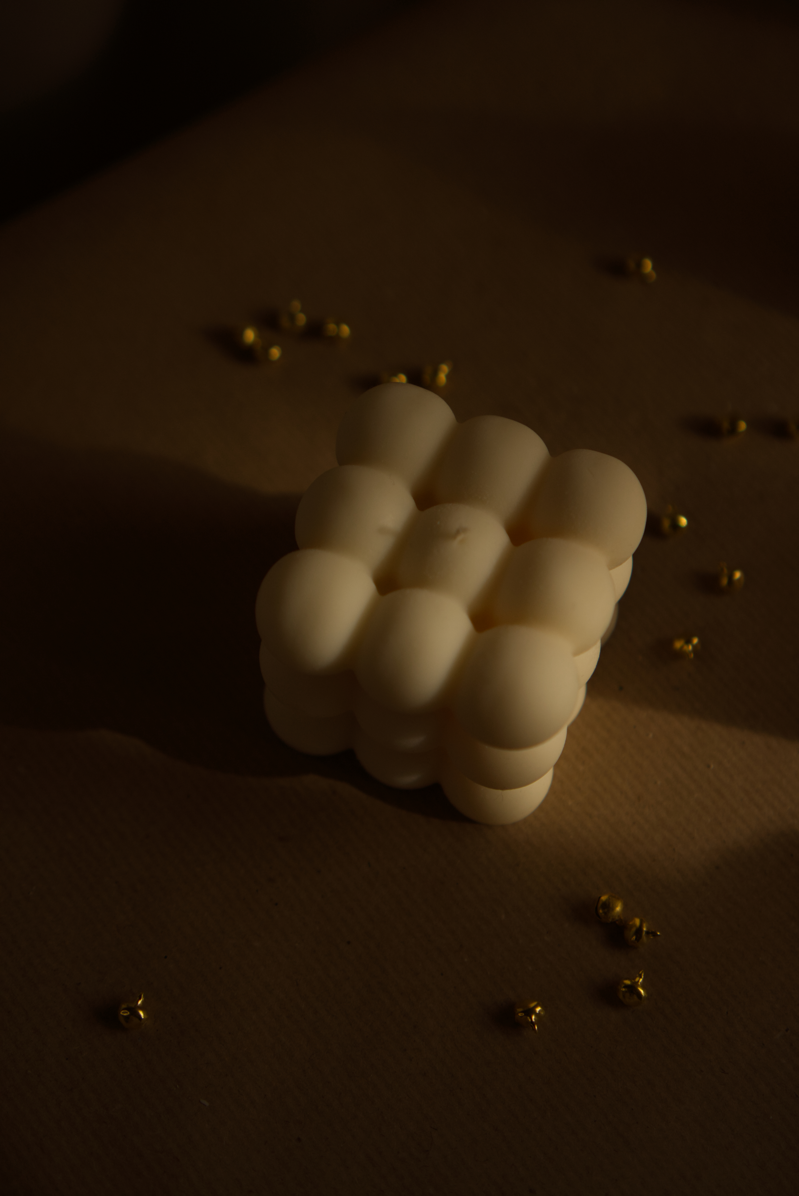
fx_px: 1745
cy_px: 598
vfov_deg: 37.8
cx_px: 400
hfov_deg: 25.8
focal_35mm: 52
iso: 1000
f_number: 2.2
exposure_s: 1/4000
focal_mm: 35
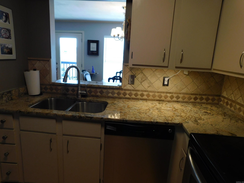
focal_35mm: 23
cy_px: 92
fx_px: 162
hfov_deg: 73.9
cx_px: 122
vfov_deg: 58.9
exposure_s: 1/60
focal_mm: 4
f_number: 3
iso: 125
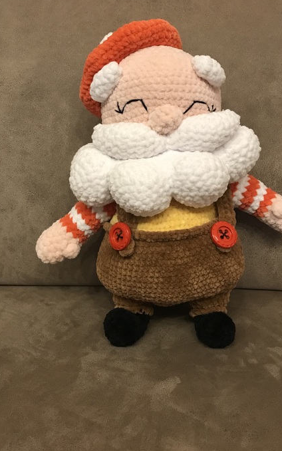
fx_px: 430
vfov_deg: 55.2
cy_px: 198
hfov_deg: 36.3
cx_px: 148
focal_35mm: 35
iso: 100
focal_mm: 3.99
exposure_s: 1/8
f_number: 1.8
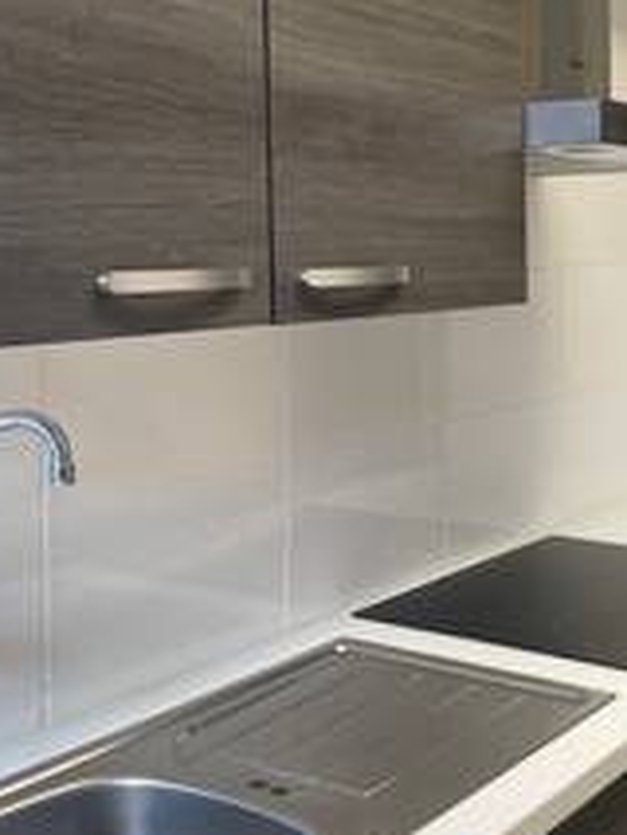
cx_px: 521
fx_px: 1255
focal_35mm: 52
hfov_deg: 27.4
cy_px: 288
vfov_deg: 36.5
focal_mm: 4.2
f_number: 1.6
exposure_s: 1/100
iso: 100
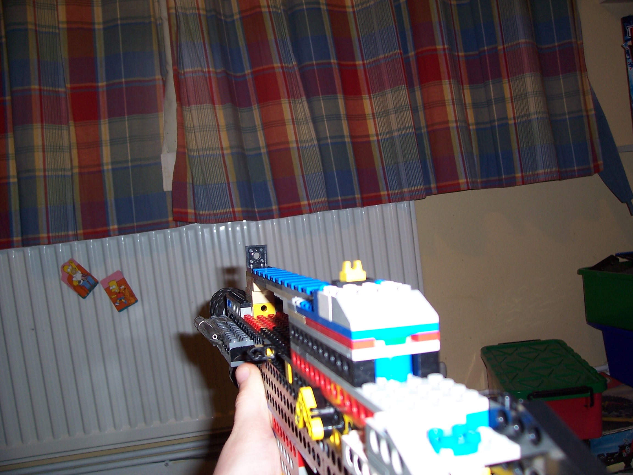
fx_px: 622
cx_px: 316
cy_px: 238
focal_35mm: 34
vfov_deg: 41.8
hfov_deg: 54.0
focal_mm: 5.6
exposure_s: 1/60
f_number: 2.7
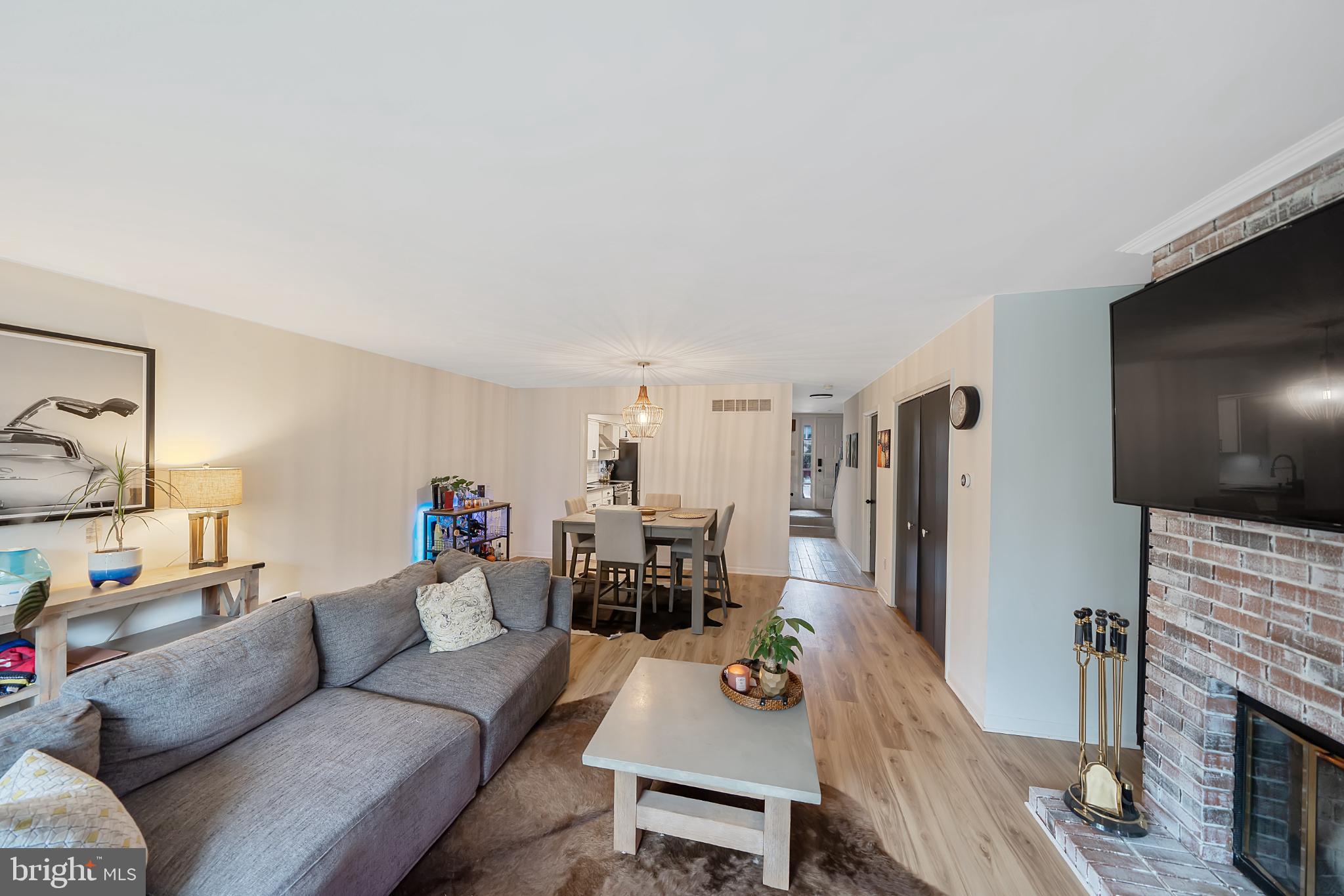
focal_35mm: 12
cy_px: 448
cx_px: 672
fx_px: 448
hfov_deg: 112.6
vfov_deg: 90.0
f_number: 5
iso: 500
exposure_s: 1/15
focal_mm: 12
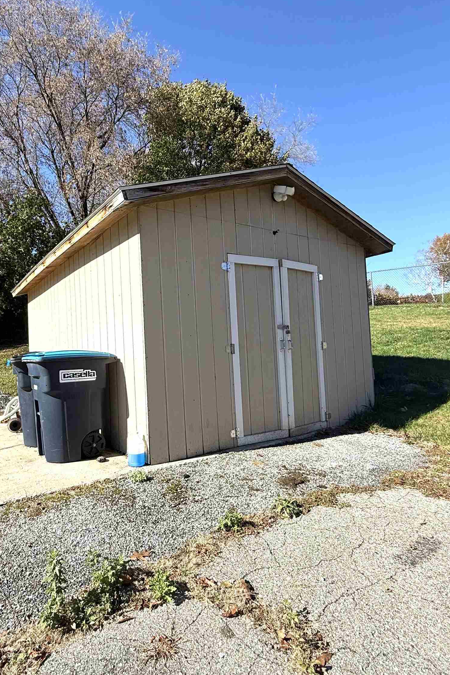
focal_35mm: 20
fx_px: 375
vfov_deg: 84.0
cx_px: 152
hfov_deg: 60.5
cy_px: 339
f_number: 2.2
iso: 50
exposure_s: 1/1399
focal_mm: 2.22
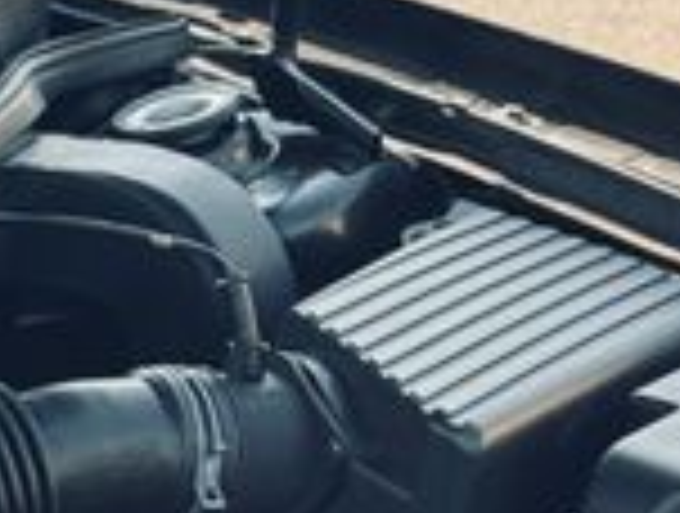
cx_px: 9
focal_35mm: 149
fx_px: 2934
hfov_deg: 13.1
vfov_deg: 9.8
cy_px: 670
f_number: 1.78
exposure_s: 1/228
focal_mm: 6.76
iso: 64
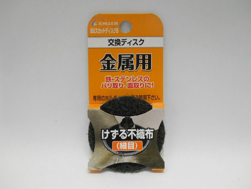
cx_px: 126
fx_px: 297
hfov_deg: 45.8
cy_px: 94
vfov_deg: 35.1
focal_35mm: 41
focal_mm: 6.72
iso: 160
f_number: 3.1
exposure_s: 1/30
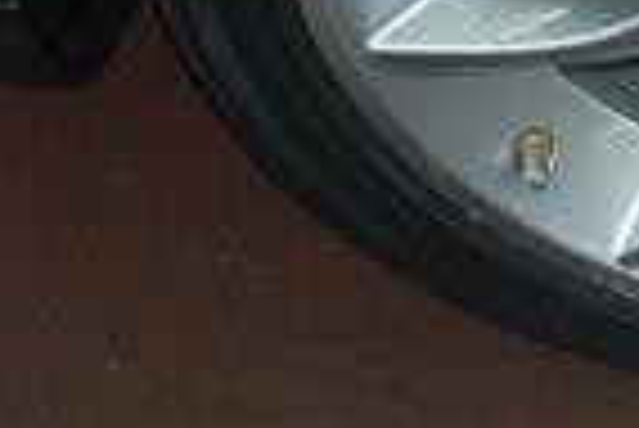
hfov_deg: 8.1
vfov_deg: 5.8
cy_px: -207
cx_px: 1474
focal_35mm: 236
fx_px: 4185
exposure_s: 1/60
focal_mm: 31
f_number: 4
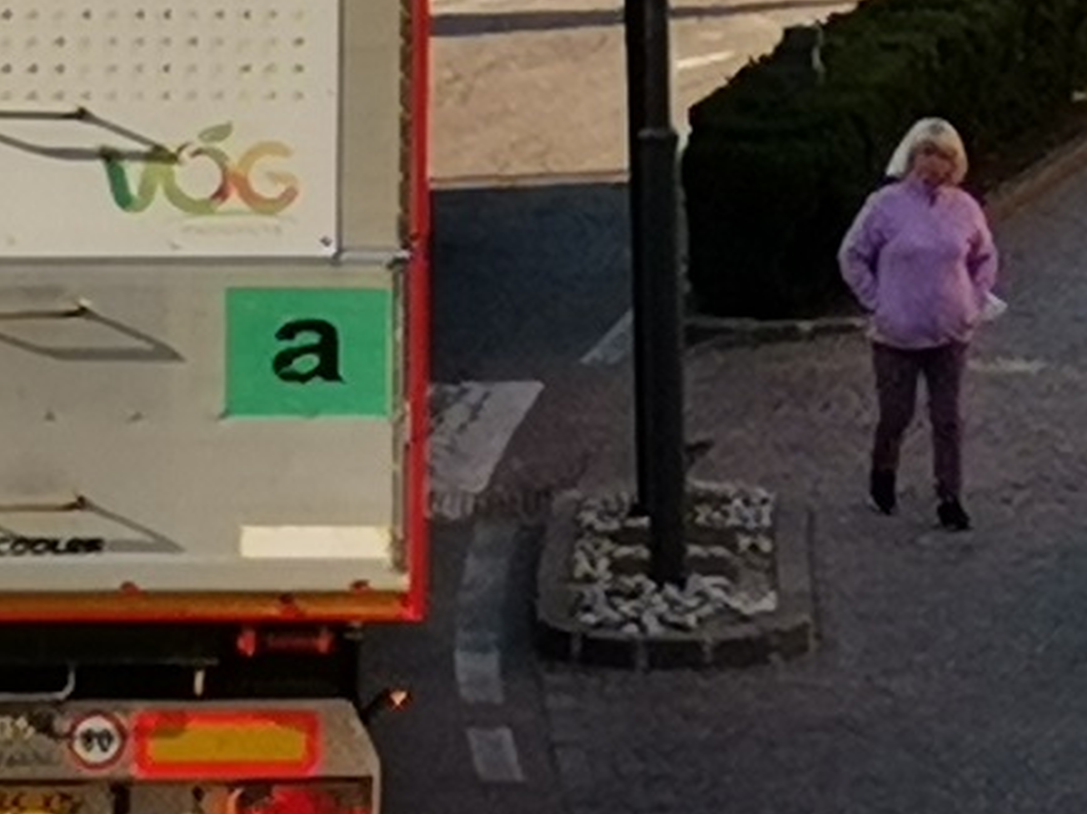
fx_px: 9763
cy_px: -7
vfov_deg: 4.8
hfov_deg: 6.4
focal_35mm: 311
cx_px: 675
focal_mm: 4.75
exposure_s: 1/1107
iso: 50
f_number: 1.8
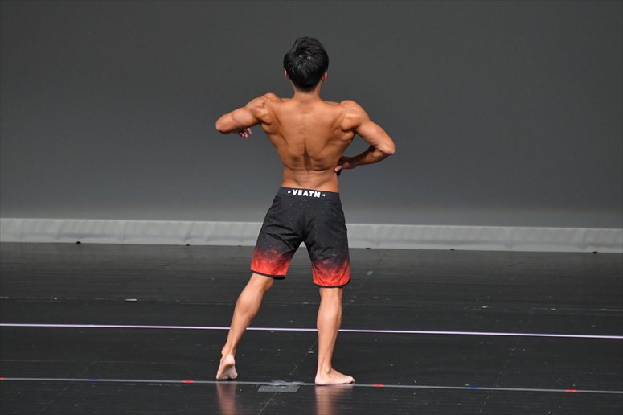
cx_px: 312
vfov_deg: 4.0
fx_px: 5968
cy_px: 208
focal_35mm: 345
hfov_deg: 6.0
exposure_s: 1/400
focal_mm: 230
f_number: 5.6
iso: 4000
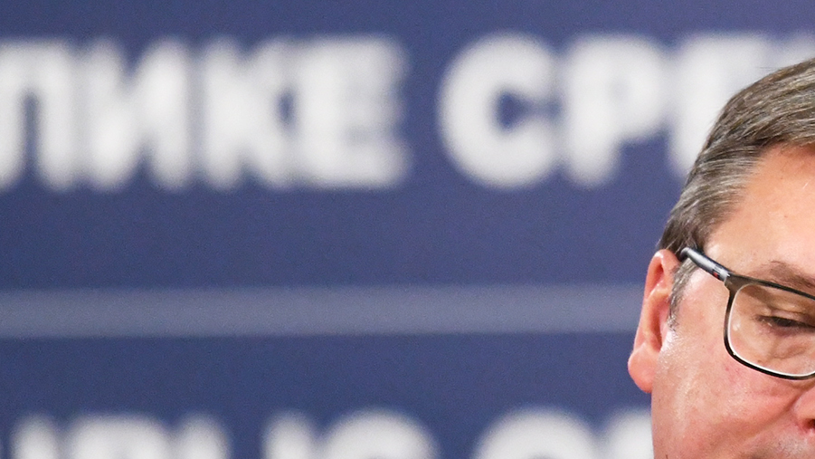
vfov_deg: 2.6
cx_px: 499
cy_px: 361
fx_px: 10050
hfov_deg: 4.6
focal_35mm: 465
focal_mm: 200
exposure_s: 1/250
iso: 4000
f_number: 2.8
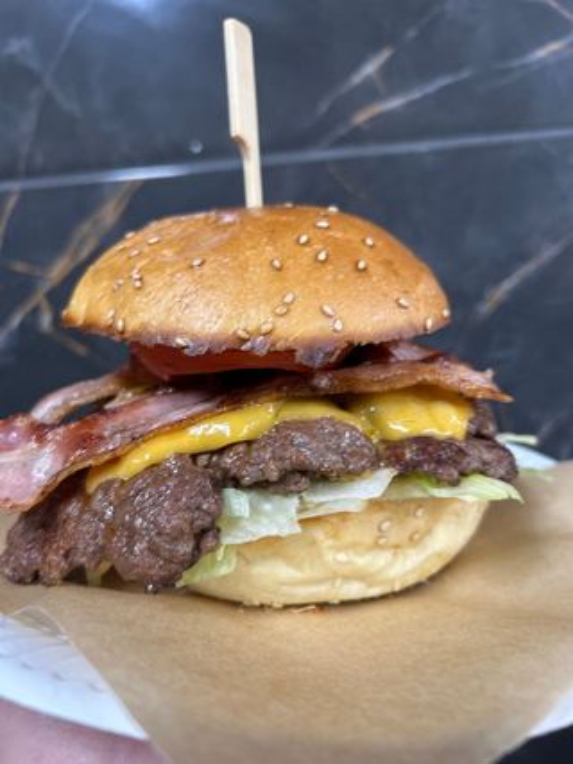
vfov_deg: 67.3
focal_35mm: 26
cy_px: 382
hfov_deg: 53.0
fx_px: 574
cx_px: 286
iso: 100
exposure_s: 1/50
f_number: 1.5
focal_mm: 5.7
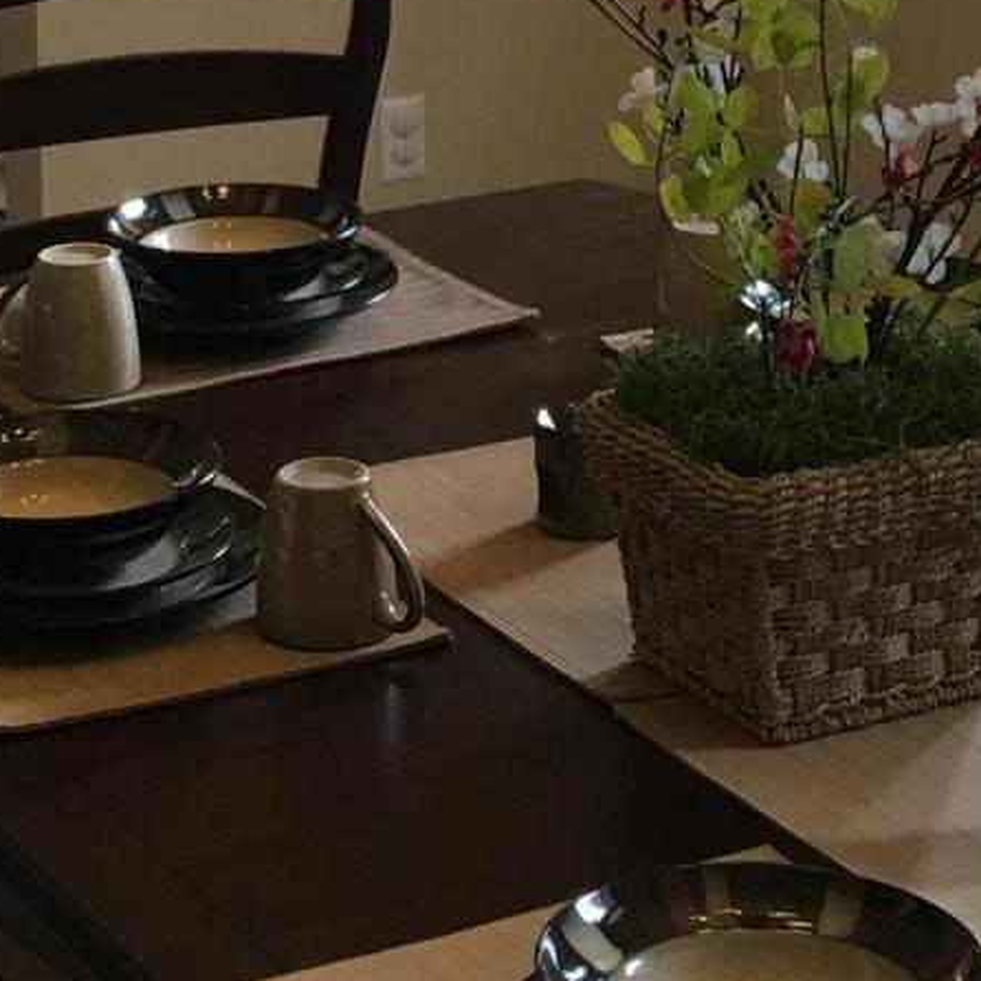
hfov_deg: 15.1
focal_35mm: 115
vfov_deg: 14.3
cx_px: 297
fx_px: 3687
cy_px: -438
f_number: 2.2
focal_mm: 4.15
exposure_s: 1/30
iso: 32
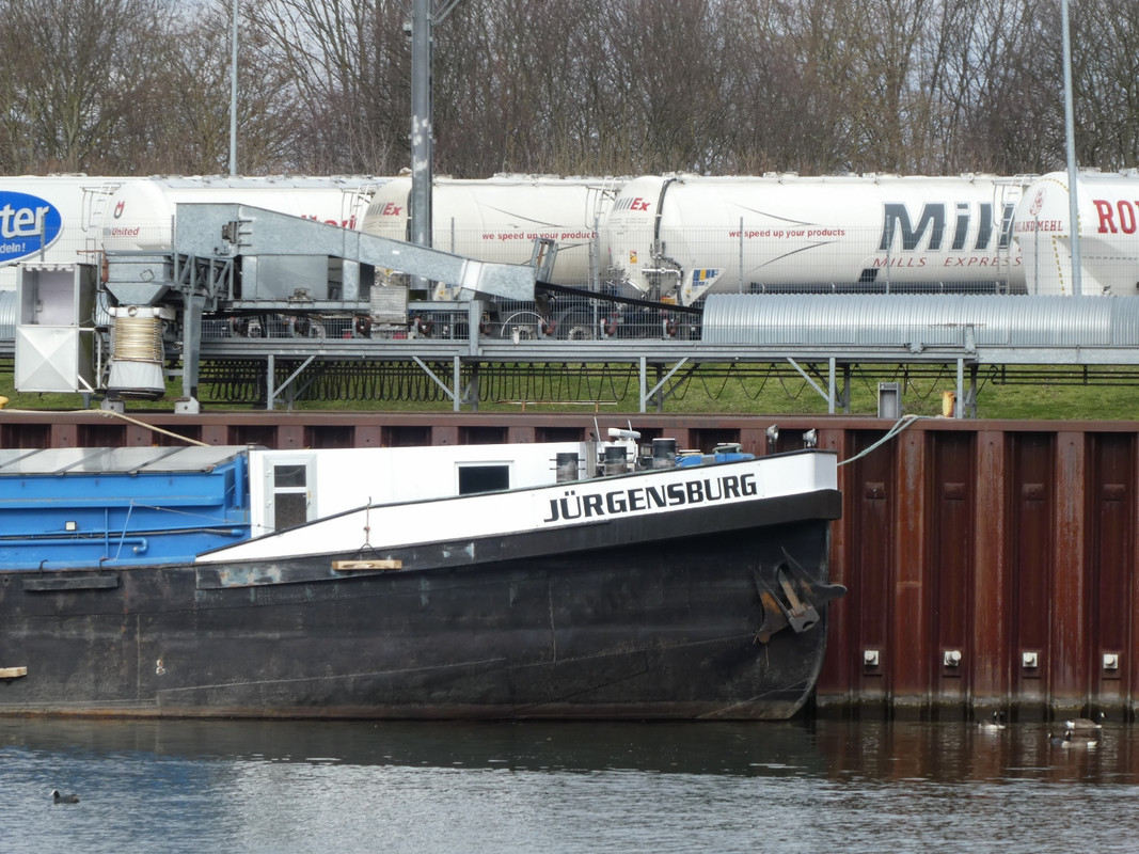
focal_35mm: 265
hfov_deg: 7.5
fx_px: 8719
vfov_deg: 5.6
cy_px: 427
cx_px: 570
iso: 80
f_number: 5.6
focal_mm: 47.5
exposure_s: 1/160
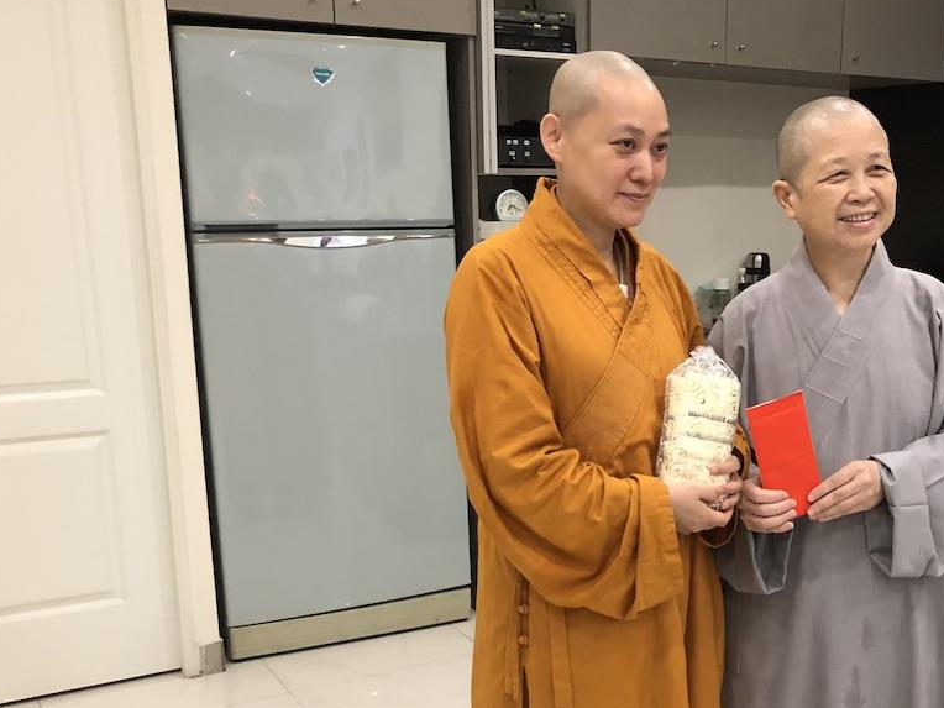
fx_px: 1200
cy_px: 488
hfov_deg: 42.1
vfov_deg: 32.5
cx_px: 664
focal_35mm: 44
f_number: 1.8
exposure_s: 1/15
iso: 80
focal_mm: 3.99
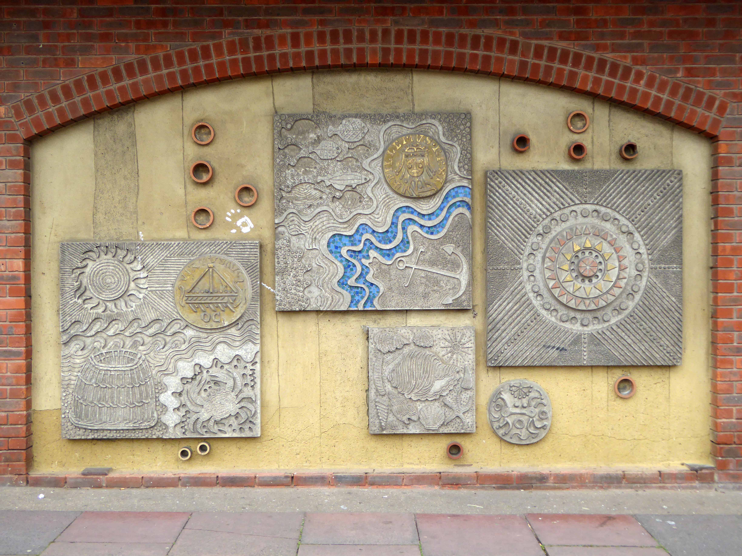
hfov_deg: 51.4
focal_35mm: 36
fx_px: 772
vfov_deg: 39.7
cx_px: 371
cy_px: 278
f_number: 3.7
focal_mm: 6.3
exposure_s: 1/60
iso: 125
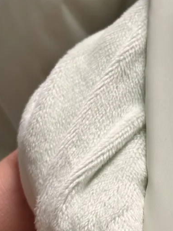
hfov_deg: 10.1
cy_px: 175
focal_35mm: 146
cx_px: 182
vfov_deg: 13.5
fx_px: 972
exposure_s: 1/62
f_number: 1.6
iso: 50
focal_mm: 5.96
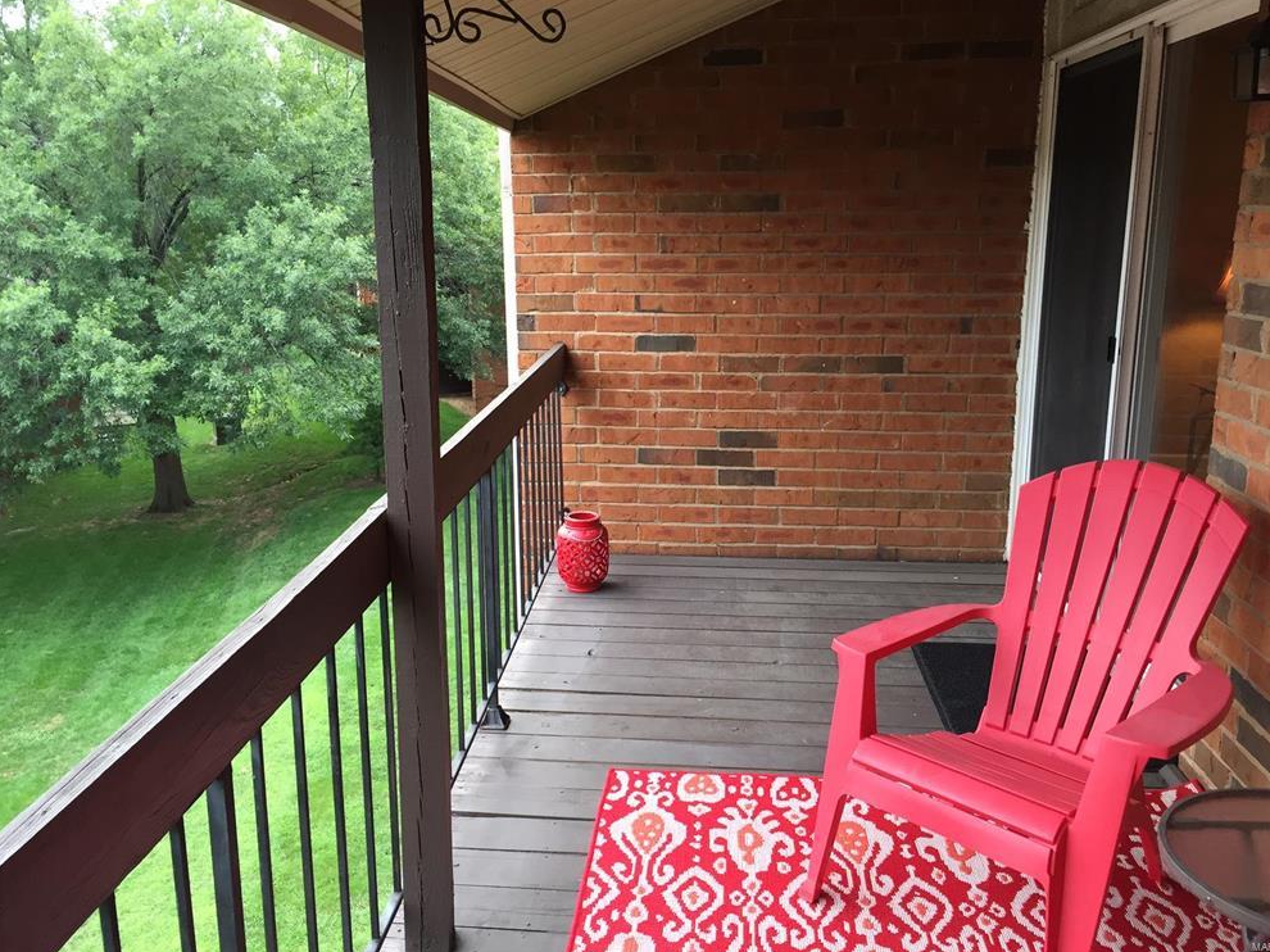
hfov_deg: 60.0
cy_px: 463
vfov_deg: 46.8
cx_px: 634
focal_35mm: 30
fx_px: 1100
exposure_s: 1/40
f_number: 2.2
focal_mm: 4.15
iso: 32
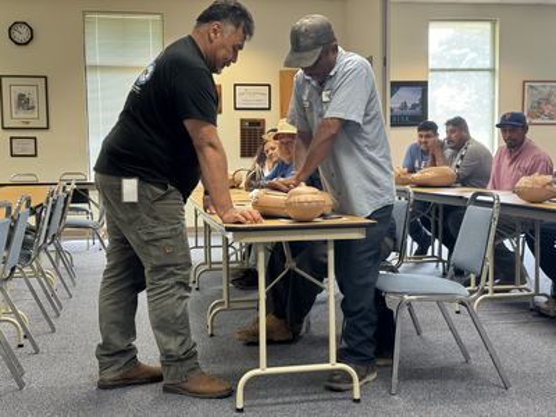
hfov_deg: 39.7
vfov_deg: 30.3
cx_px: 278
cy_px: 208
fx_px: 771
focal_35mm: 48
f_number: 1.78
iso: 250
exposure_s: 1/60
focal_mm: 6.76
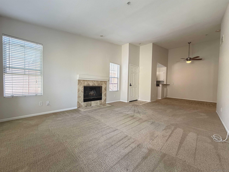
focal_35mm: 14
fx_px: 93
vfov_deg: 85.7
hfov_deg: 102.1
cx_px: 114
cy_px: 86
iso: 320
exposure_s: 1/121
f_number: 2.2
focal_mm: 2.22
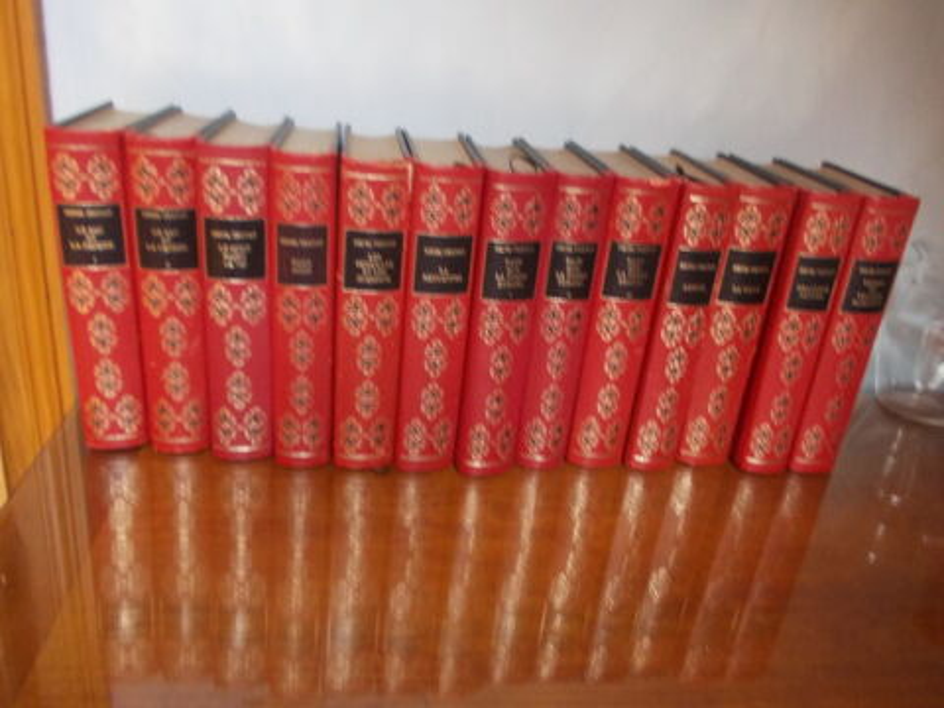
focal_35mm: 28
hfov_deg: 63.4
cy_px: 354
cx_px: 472
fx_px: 764
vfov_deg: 49.7
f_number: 2.7
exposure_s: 1/25
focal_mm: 4
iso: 200
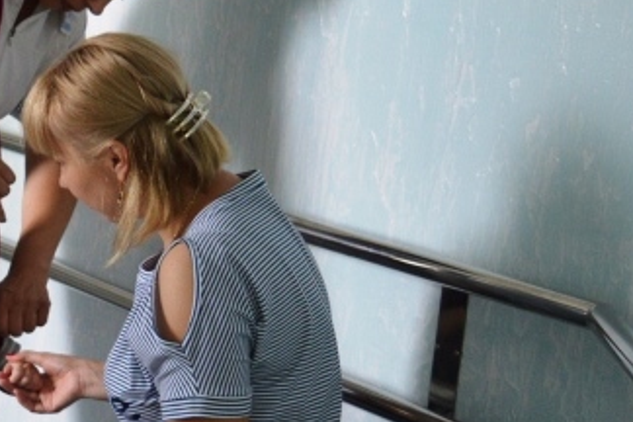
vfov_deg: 14.6
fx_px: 1635
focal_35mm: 93
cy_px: 319
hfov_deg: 20.4
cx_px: -136
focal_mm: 22
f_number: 3.8
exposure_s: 1/60
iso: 560
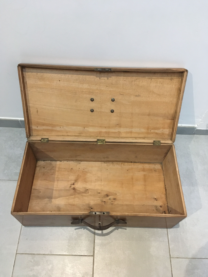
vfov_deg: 61.7
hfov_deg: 48.2
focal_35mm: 29
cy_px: 138
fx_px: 232
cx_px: 104
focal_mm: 4.15
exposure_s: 1/25
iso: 250
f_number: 2.2
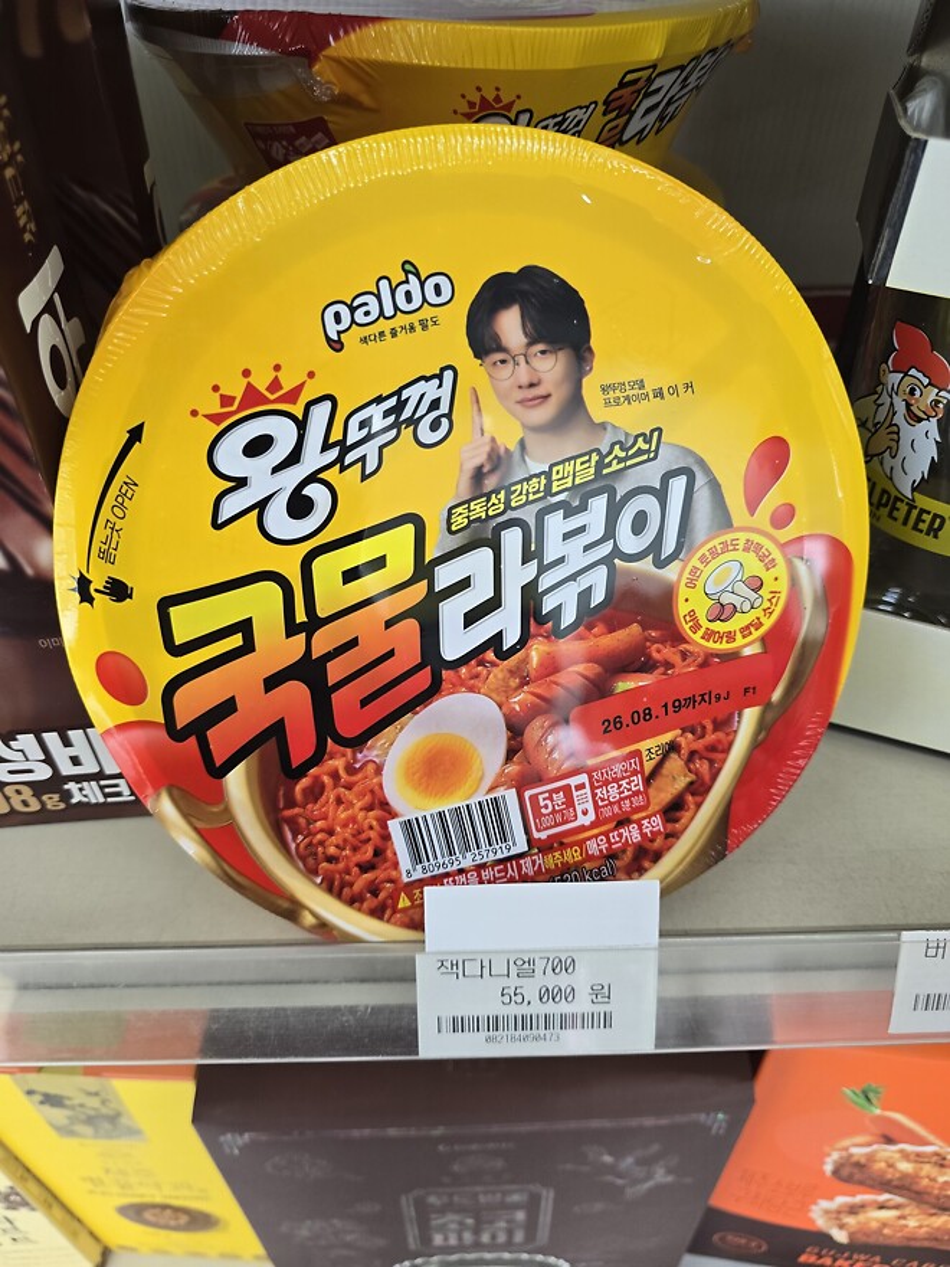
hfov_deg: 58.9
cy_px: 634
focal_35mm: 23
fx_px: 842
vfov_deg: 73.9
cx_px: 475
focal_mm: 6.3
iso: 125
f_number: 1.7
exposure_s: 1/120
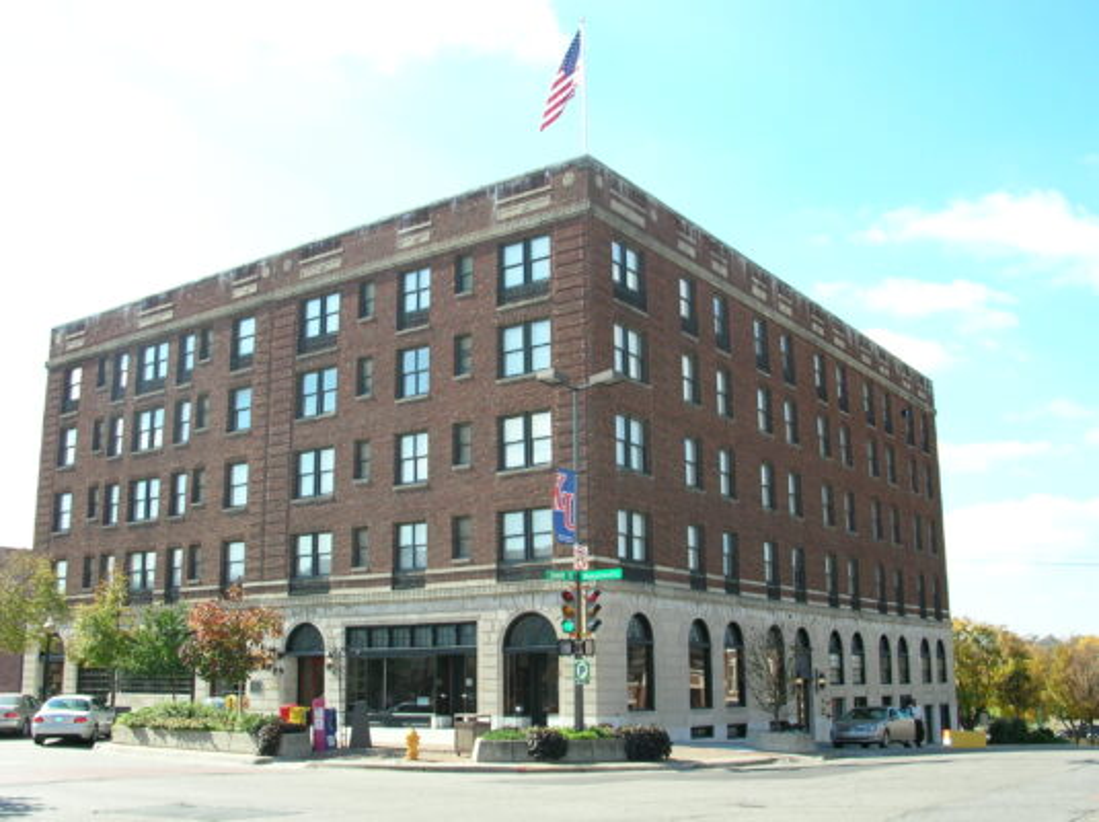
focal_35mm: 36
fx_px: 1142
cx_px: 550
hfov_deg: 51.4
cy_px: 411
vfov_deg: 39.6
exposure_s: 1/311
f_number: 3.7
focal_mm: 6
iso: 71
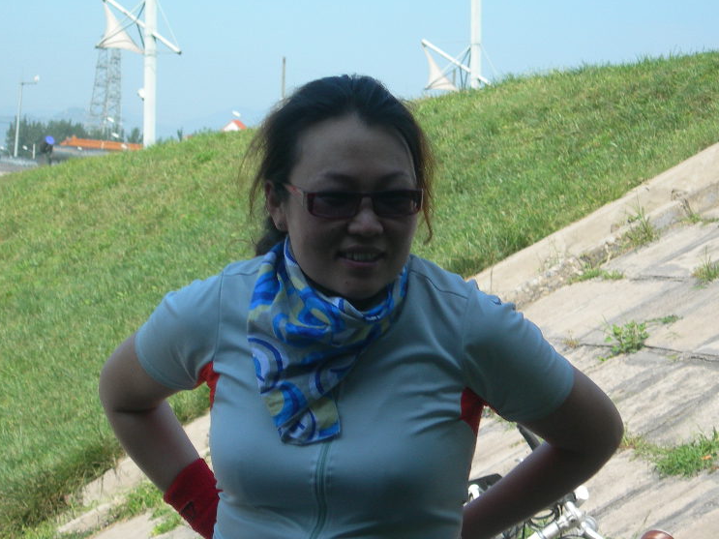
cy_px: 322
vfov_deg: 10.4
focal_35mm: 142
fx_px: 2949
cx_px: 363
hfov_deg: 13.9
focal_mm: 21.3
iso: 50
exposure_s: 1/265
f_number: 4.6
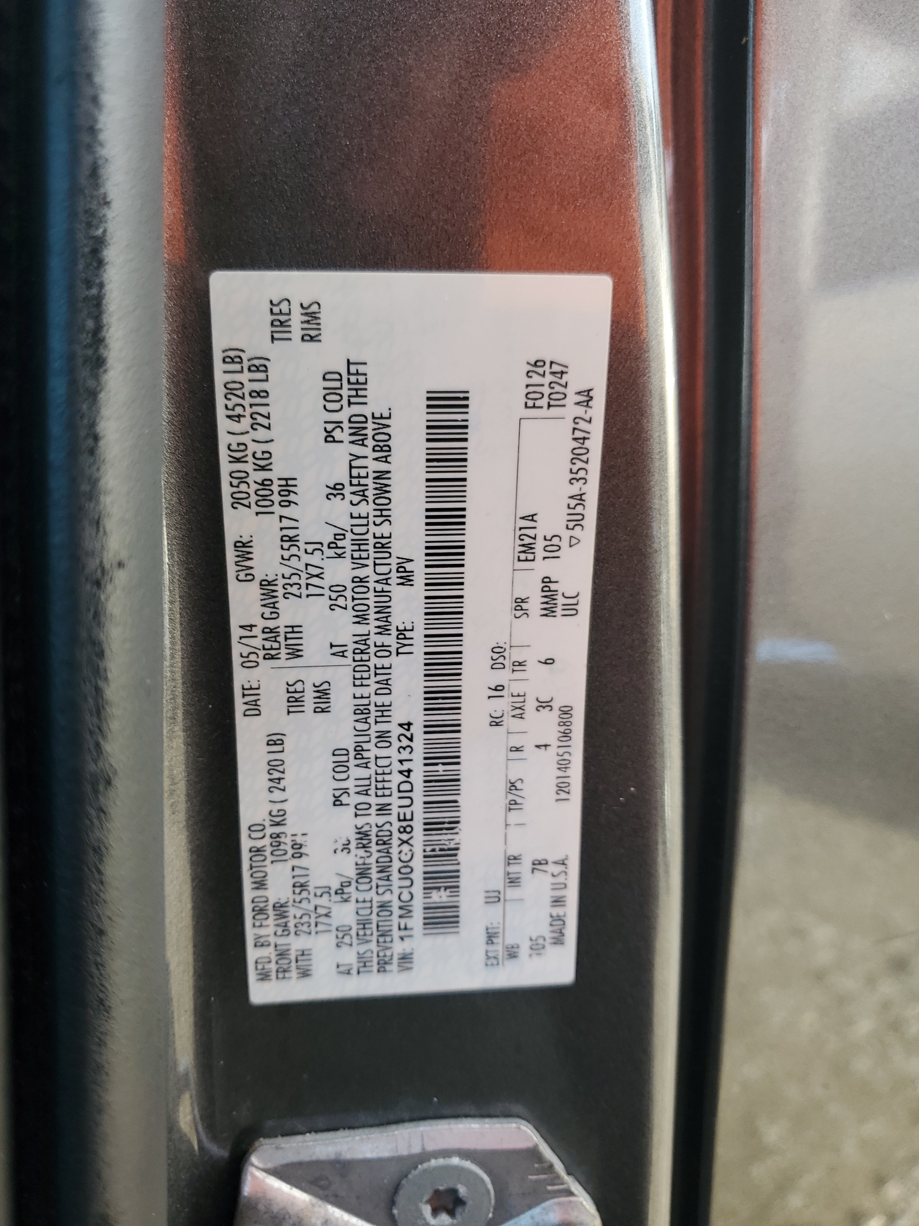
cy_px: 613
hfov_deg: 53.1
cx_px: 460
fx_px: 920
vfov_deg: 67.3
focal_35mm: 26
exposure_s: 1/120
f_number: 1.5
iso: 52
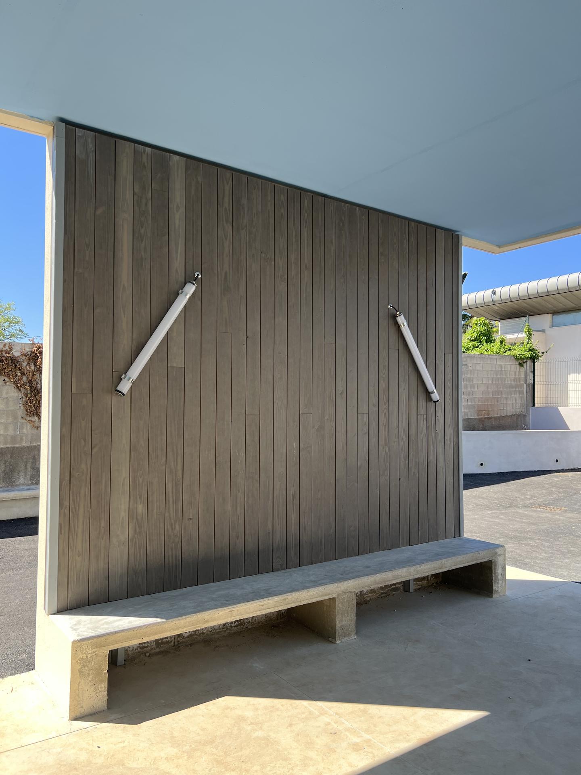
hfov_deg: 53.1
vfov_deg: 67.3
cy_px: 388
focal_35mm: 26
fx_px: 582
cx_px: 290
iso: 50
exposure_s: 1/797
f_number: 1.5
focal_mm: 5.7
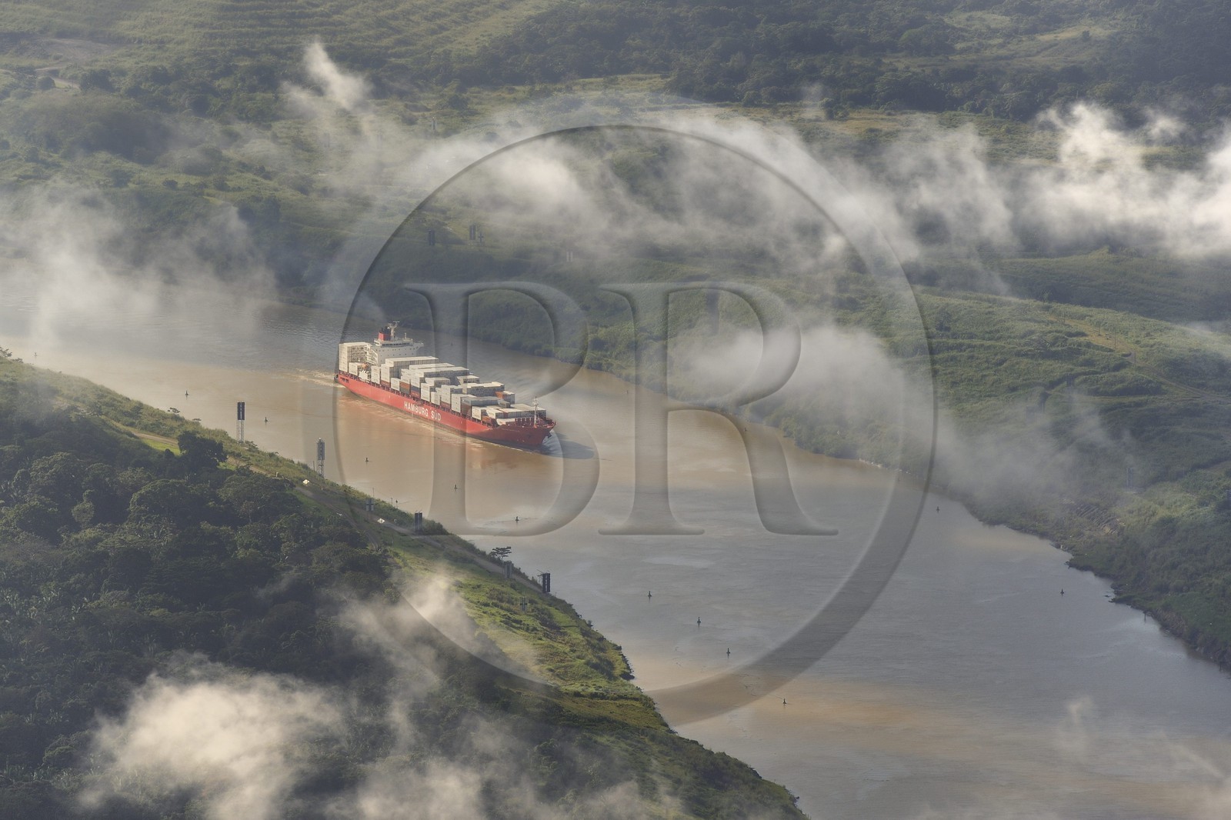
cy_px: 410
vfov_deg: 6.9
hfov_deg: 10.3
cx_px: 616
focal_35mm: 200
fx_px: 6837
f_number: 8
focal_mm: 200
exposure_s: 1/800
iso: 200
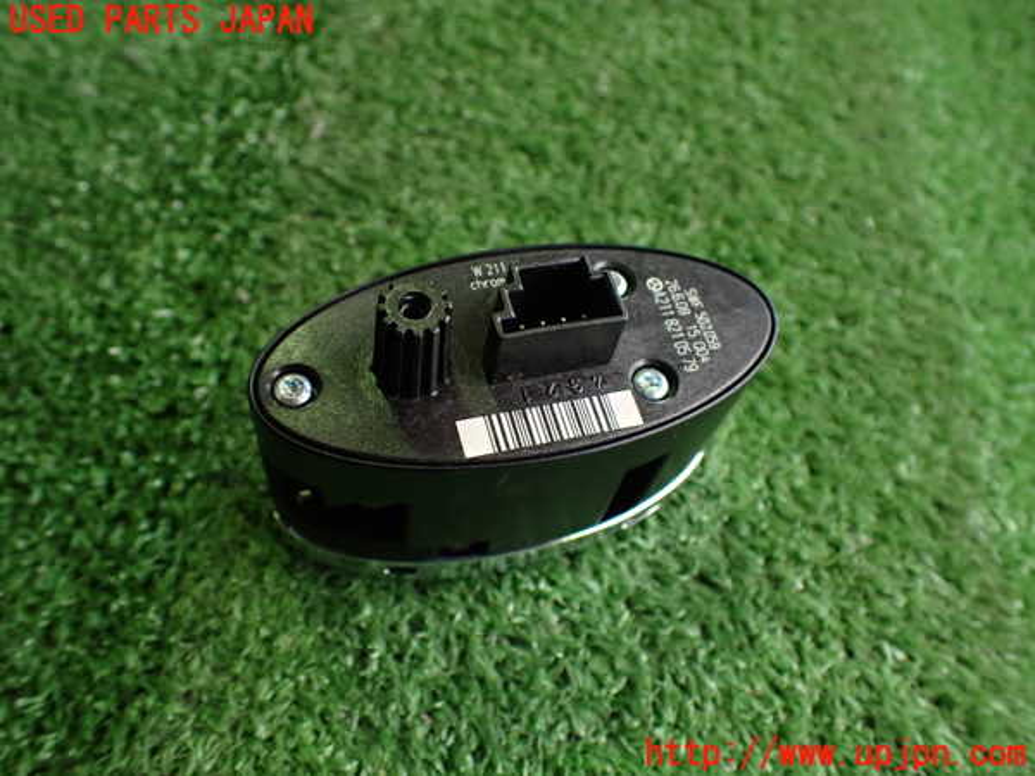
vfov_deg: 46.8
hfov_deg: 60.0
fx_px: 897
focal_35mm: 30
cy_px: 388
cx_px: 518
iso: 640
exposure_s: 1/125
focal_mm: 5.4
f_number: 2.3
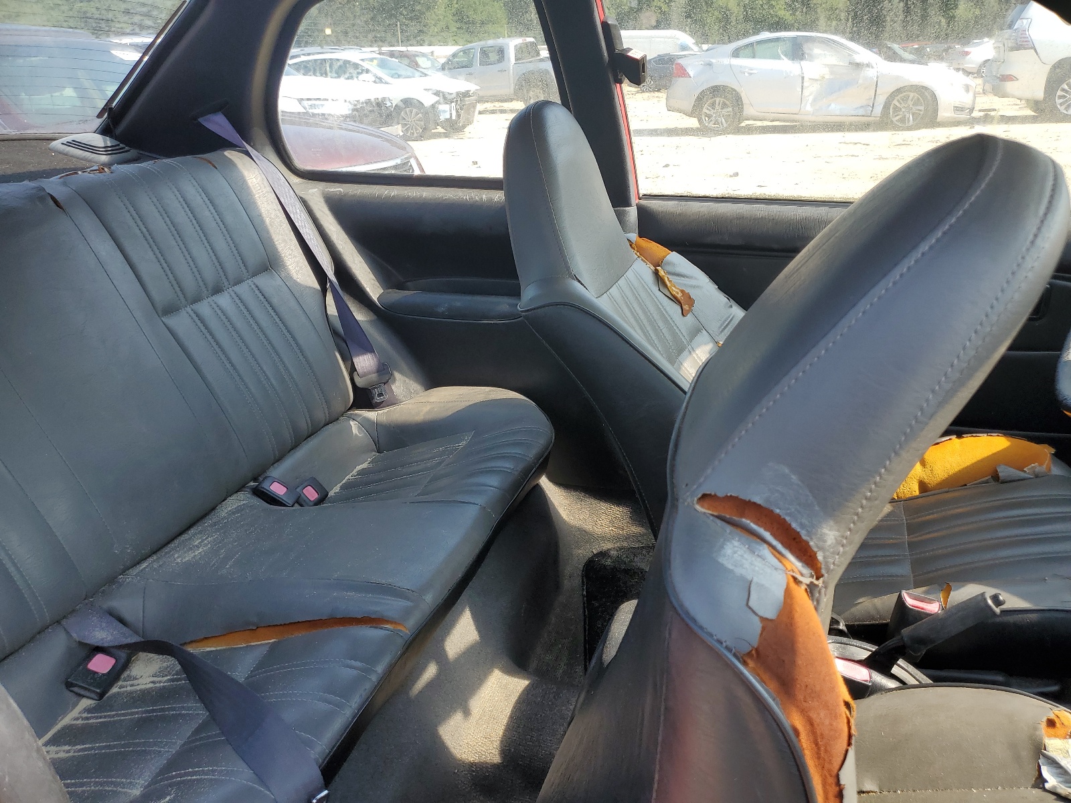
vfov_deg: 53.1
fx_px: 804
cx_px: 536
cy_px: 402
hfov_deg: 67.3
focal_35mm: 26
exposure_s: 1/769
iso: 50
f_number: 1.5
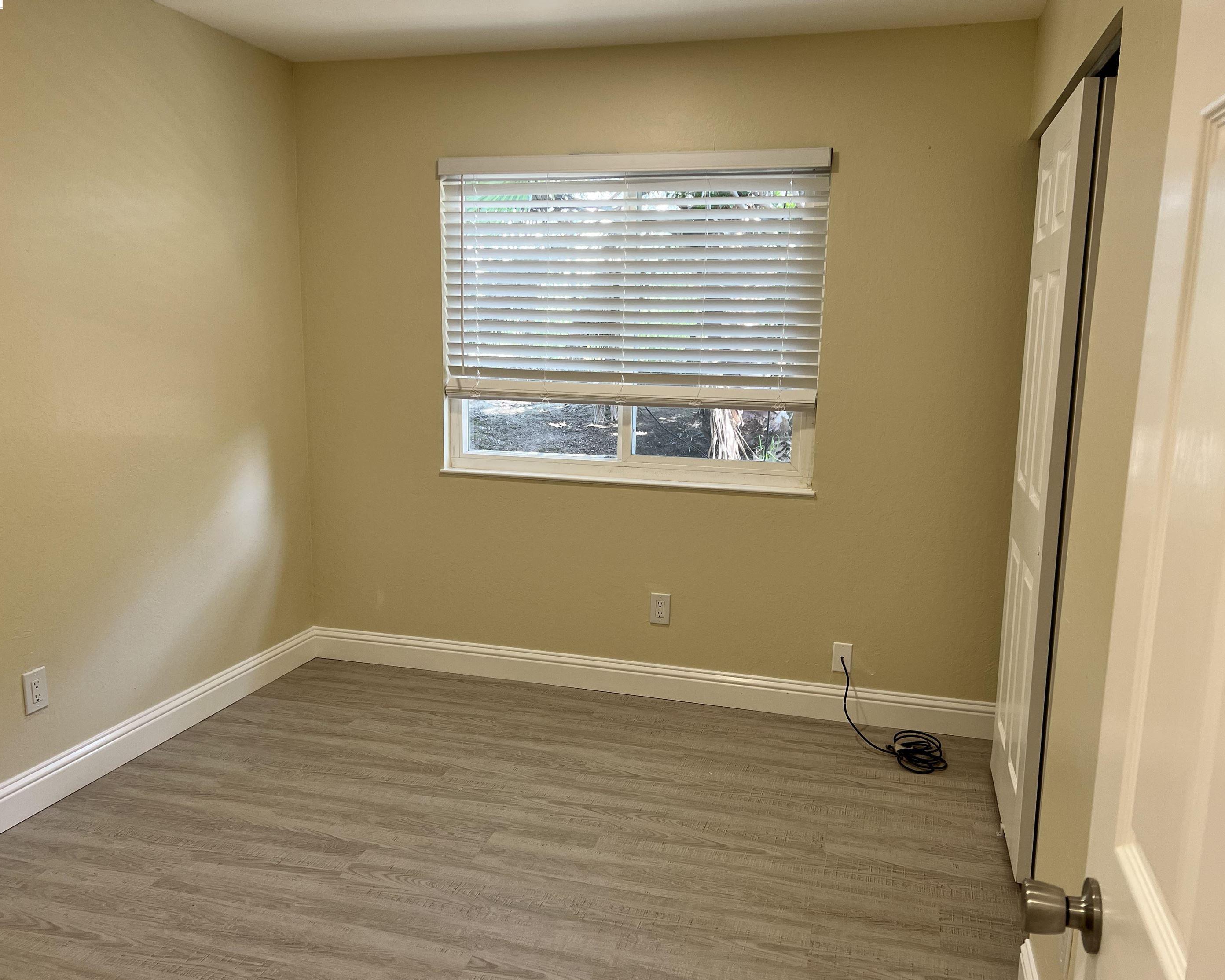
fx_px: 1015
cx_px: 609
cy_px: 493
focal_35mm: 28
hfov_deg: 62.2
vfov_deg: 51.5
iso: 80
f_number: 1.5
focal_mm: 5.7
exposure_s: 1/120
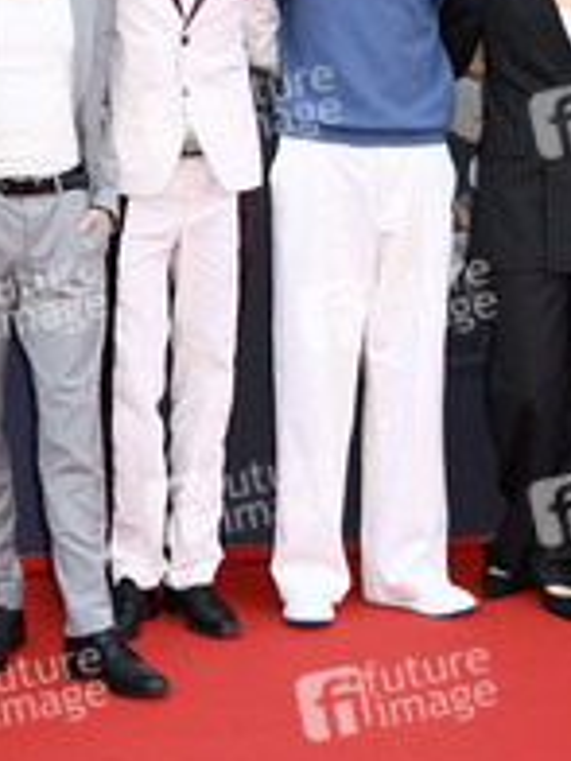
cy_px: 210
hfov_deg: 14.0
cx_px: 293
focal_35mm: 106
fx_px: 2331
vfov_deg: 18.5
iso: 640
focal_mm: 48
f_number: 5.6
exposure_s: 1/200
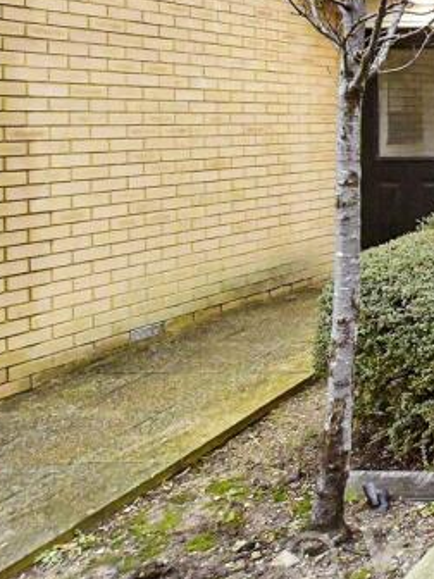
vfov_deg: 41.8
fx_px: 736
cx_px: 856
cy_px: 153
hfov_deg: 19.5
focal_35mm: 44
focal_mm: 10
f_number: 6.3
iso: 5000
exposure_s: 1/400
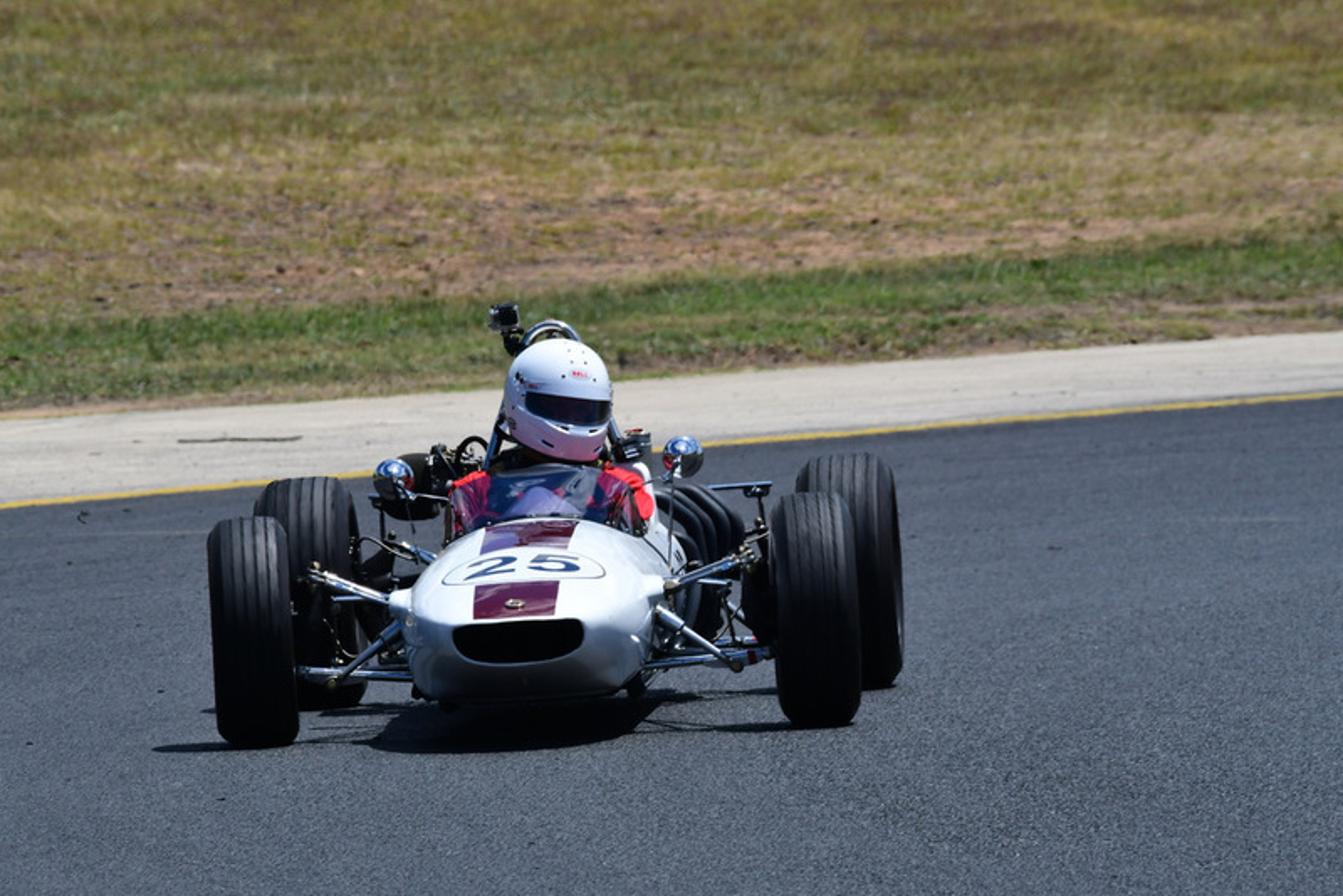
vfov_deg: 2.3
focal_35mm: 600
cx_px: 672
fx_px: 22390
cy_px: 448
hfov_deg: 3.4
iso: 320
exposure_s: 1/640
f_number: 13
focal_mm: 400
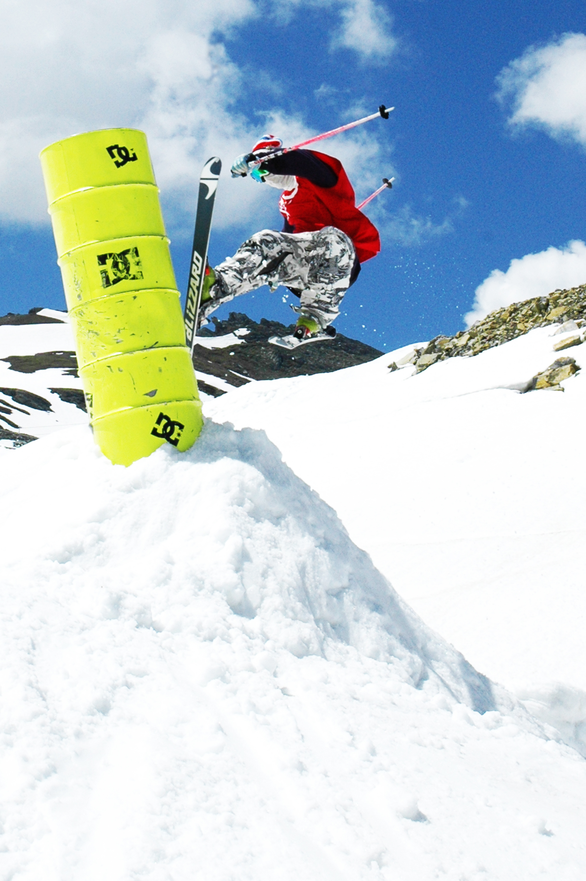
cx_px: 293
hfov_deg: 28.9
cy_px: 440
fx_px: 1137
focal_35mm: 46
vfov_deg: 42.4
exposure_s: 1/750
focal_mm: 31
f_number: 13
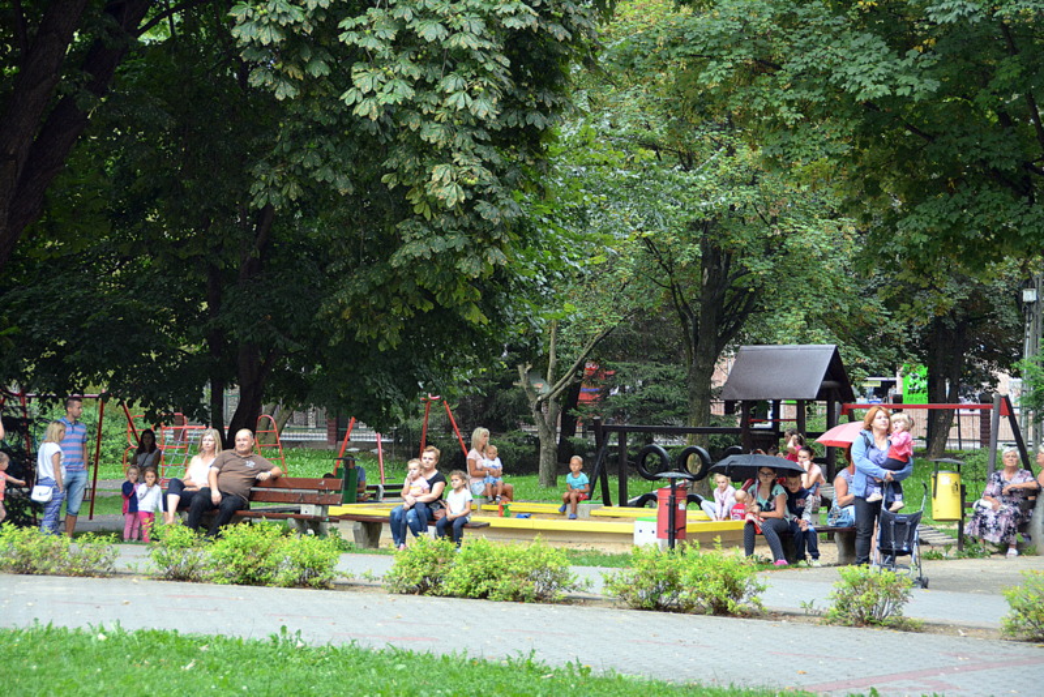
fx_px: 2698
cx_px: 522
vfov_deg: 14.7
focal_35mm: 93
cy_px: 348
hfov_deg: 21.9
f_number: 4.8
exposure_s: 1/250
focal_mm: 62
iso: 1600
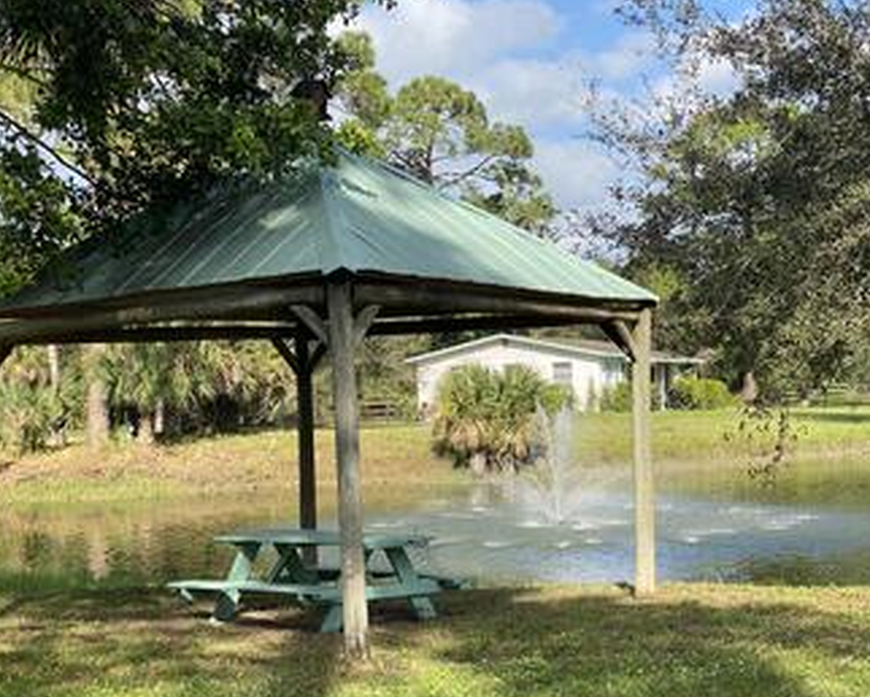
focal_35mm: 63
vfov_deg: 24.2
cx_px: 473
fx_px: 1623
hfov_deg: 30.0
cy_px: 389
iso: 20
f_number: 2
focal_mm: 6
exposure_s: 1/813
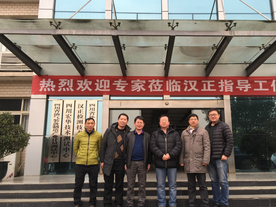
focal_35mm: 33
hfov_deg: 55.3
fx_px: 263
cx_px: 151
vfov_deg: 42.9
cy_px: 111
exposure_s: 1/425
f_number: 2.2
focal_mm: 4.15
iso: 32
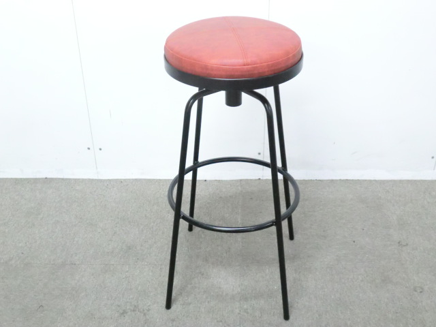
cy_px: 164
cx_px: 218
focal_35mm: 45
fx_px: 567
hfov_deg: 42.1
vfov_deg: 32.2
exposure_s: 1/25
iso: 800
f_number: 4.3
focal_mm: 8.2
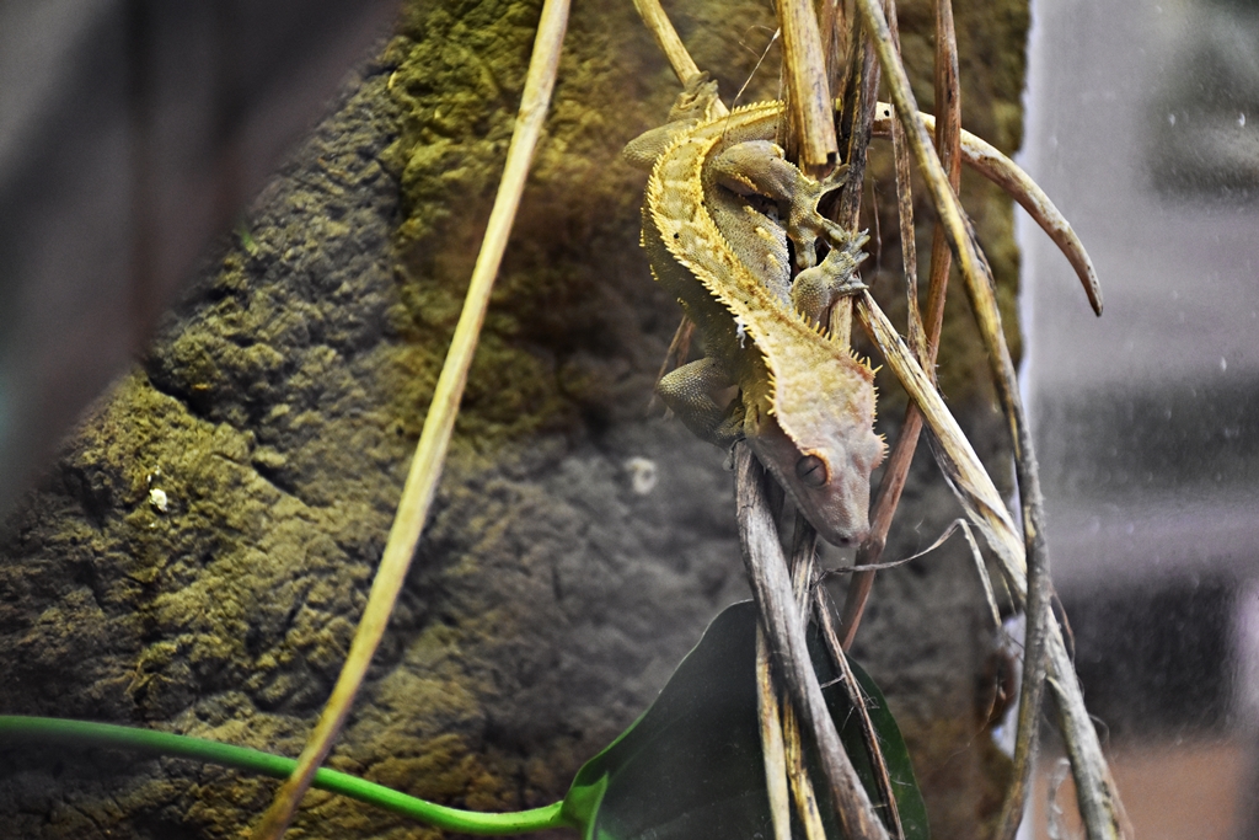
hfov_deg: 19.5
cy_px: 420
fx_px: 3672
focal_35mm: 105
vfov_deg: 13.0
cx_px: 630
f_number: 5
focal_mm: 70
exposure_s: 1/125
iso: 2200
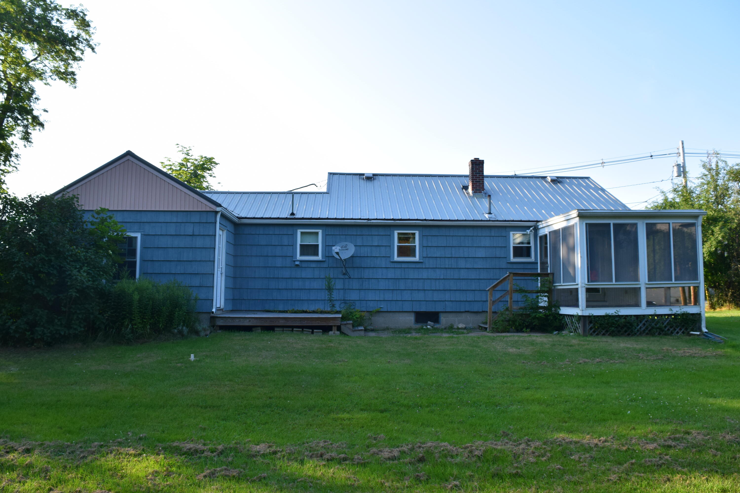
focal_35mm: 27
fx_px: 555
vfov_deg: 47.9
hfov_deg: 67.4
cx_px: 370
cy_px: 246
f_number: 10
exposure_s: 1/320
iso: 400
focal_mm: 18
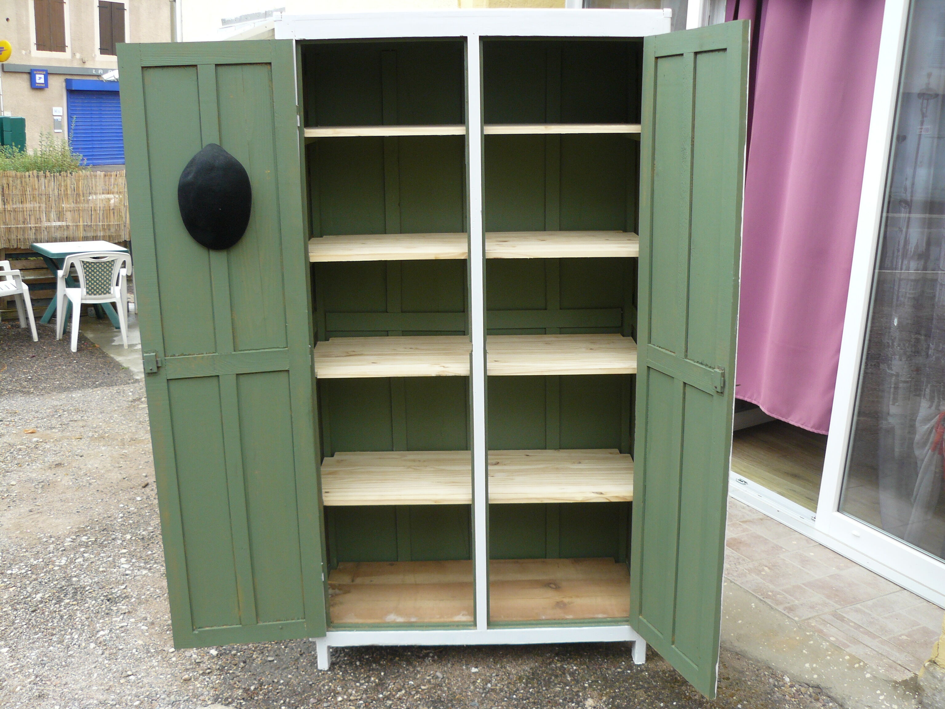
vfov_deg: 39.7
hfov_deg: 51.4
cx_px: 472
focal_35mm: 36
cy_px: 354
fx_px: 983
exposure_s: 1/100
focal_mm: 6
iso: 100
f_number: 3.2
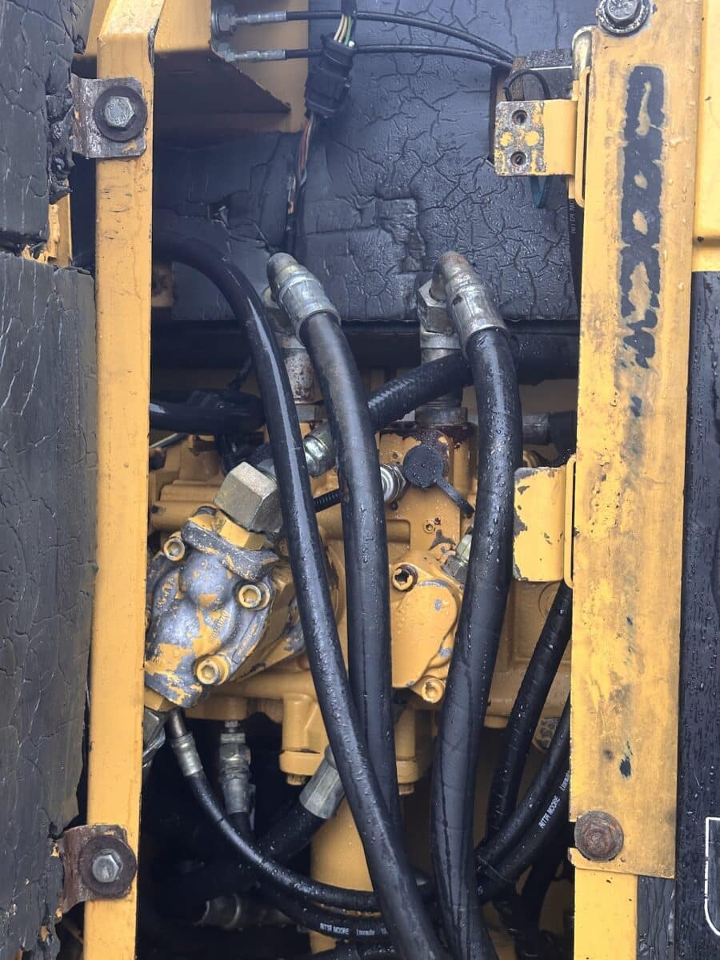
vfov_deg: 39.7
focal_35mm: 48
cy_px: 480
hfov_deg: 30.3
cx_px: 360
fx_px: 1331
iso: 250
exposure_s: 1/44
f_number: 1.78
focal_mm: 6.86
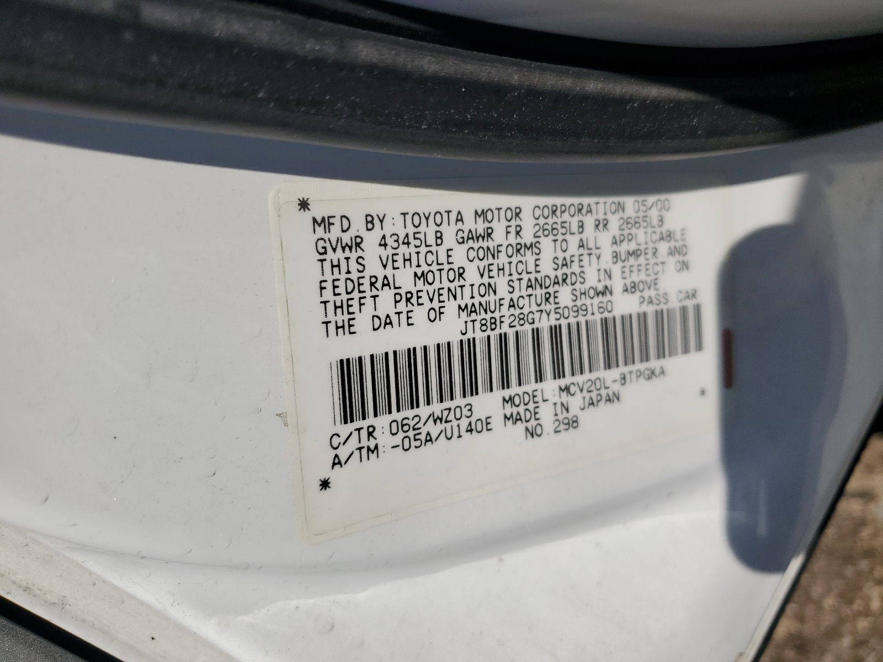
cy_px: 331
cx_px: 442
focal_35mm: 26
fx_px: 663
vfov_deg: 53.1
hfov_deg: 67.3
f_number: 1.5
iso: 50
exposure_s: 1/10000
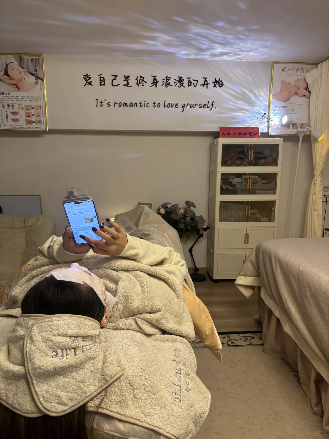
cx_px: 164
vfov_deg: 67.3
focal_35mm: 26
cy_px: 220
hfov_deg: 53.1
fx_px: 329
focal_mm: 5.96
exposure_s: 1/60
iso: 160
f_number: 1.6
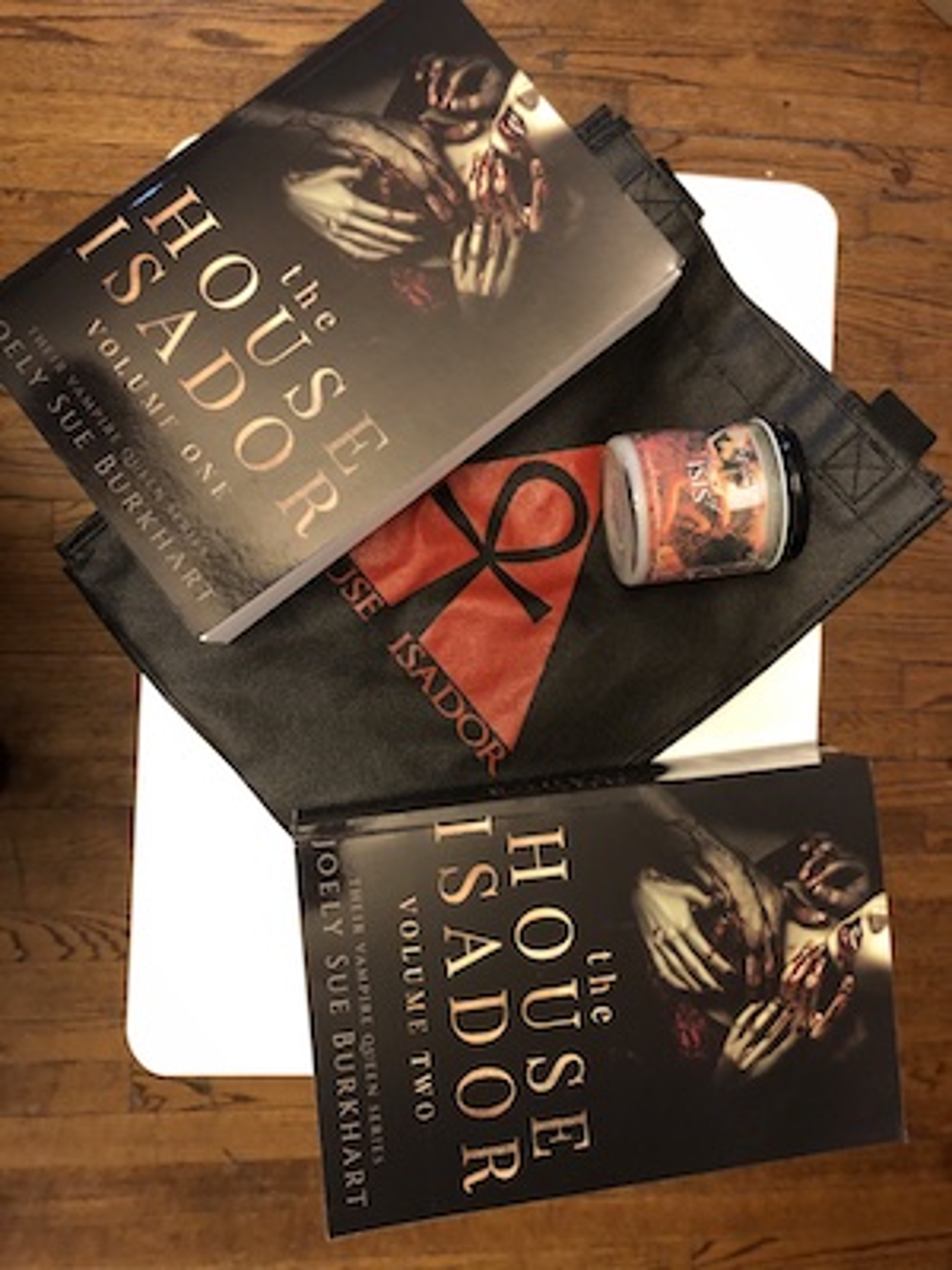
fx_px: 1027
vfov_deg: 63.4
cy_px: 635
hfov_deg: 49.7
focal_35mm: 28
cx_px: 476
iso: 100
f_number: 1.8
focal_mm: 3.99
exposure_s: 1/4
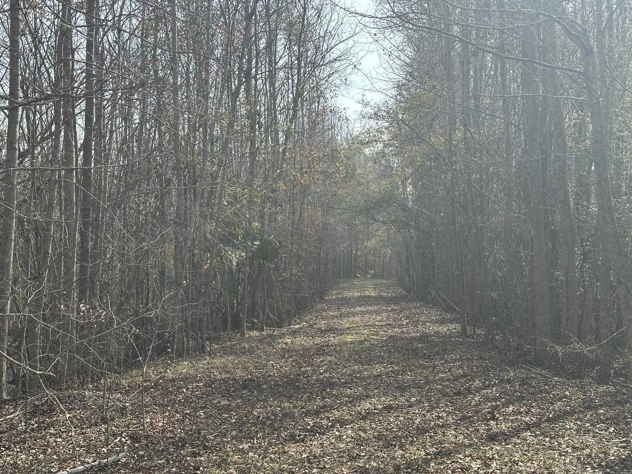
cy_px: 237
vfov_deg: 30.3
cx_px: 316
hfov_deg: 39.7
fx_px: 876
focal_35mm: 48
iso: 64
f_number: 1.78
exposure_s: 1/1639
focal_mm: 6.86
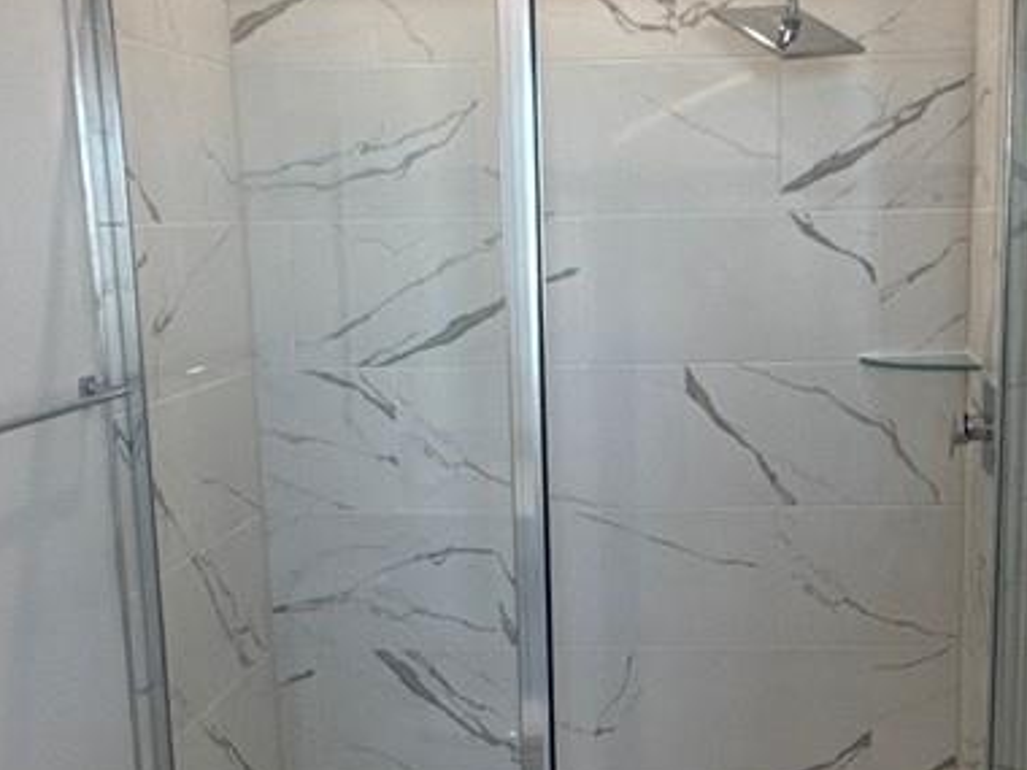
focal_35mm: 59
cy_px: 613
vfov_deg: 24.4
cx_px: 641
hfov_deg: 32.5
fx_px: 1750
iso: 160
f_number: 2.2
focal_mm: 2.22
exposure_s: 1/120
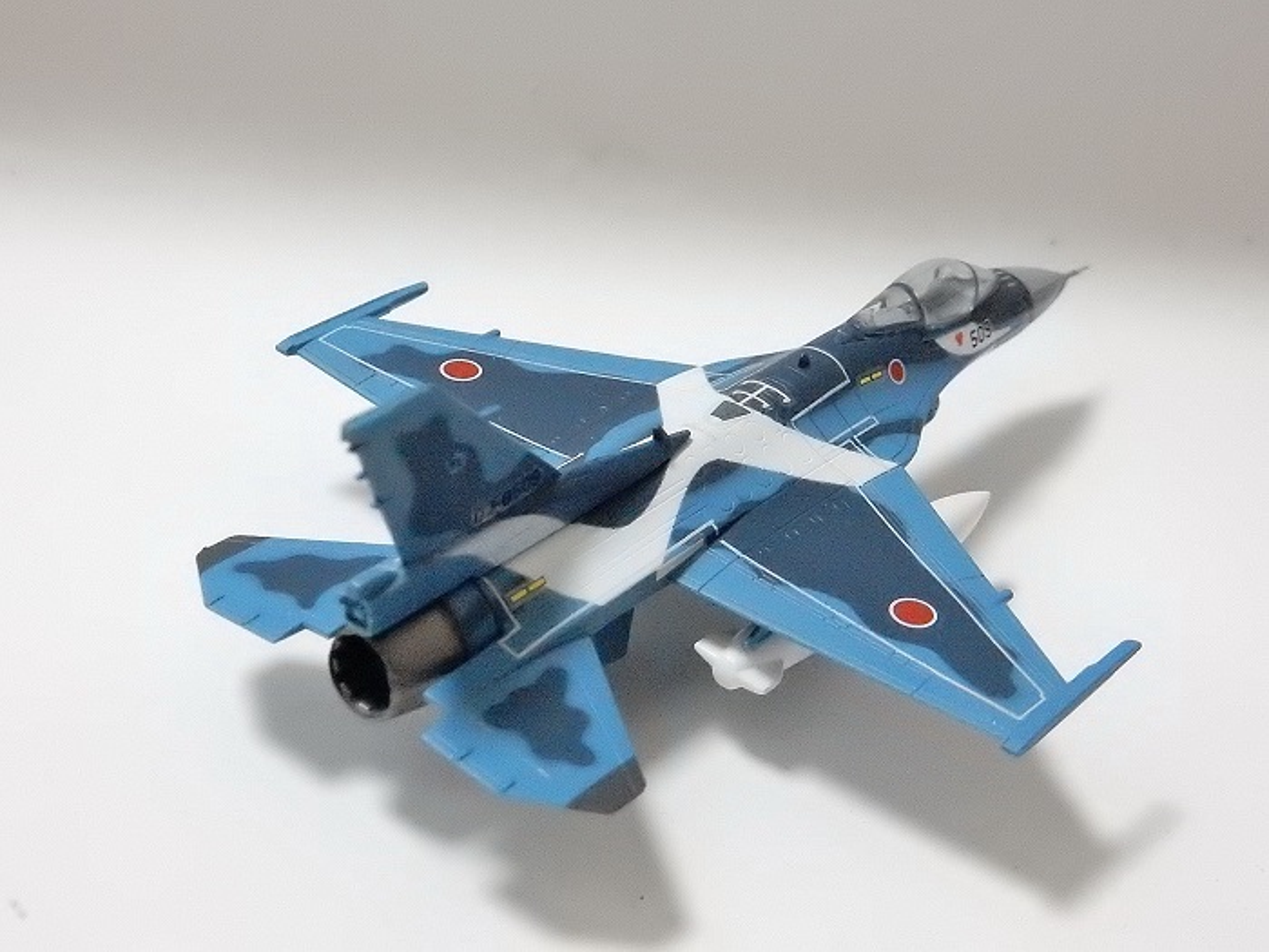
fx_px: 2200
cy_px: 476
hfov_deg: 32.2
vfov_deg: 24.4
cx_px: 634
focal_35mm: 60
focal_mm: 10.7
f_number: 4.5
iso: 3200
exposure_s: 1/80
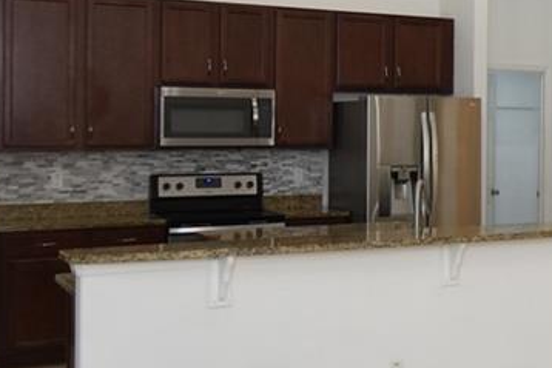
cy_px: 120
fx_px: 1028
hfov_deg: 25.7
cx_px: 722
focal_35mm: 67
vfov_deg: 20.3
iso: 200
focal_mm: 10
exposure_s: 1/80
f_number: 4.5
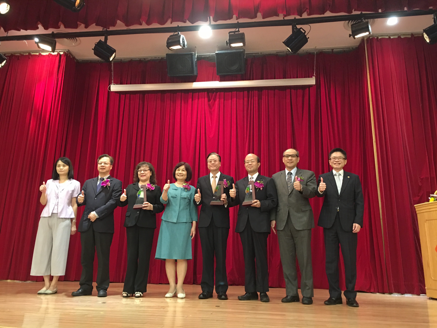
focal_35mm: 29
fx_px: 366
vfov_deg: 48.2
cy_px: 164
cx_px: 218
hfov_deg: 61.7
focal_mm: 4.15
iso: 64
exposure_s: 1/4
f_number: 2.2
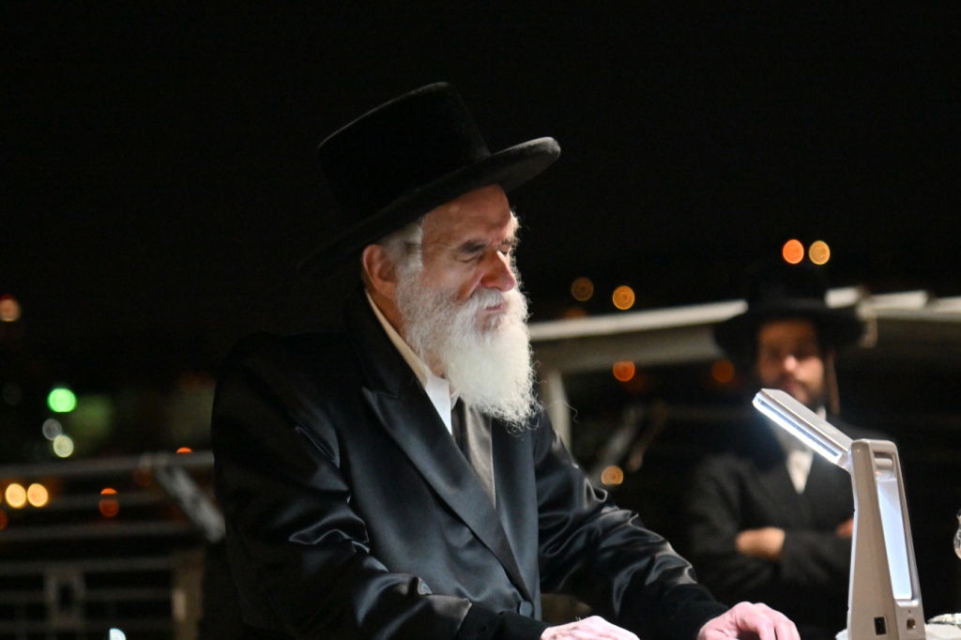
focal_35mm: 180
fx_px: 4803
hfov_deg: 11.4
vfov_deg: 7.6
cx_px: 480
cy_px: 320
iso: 2000
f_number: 4
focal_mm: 120
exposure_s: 1/125
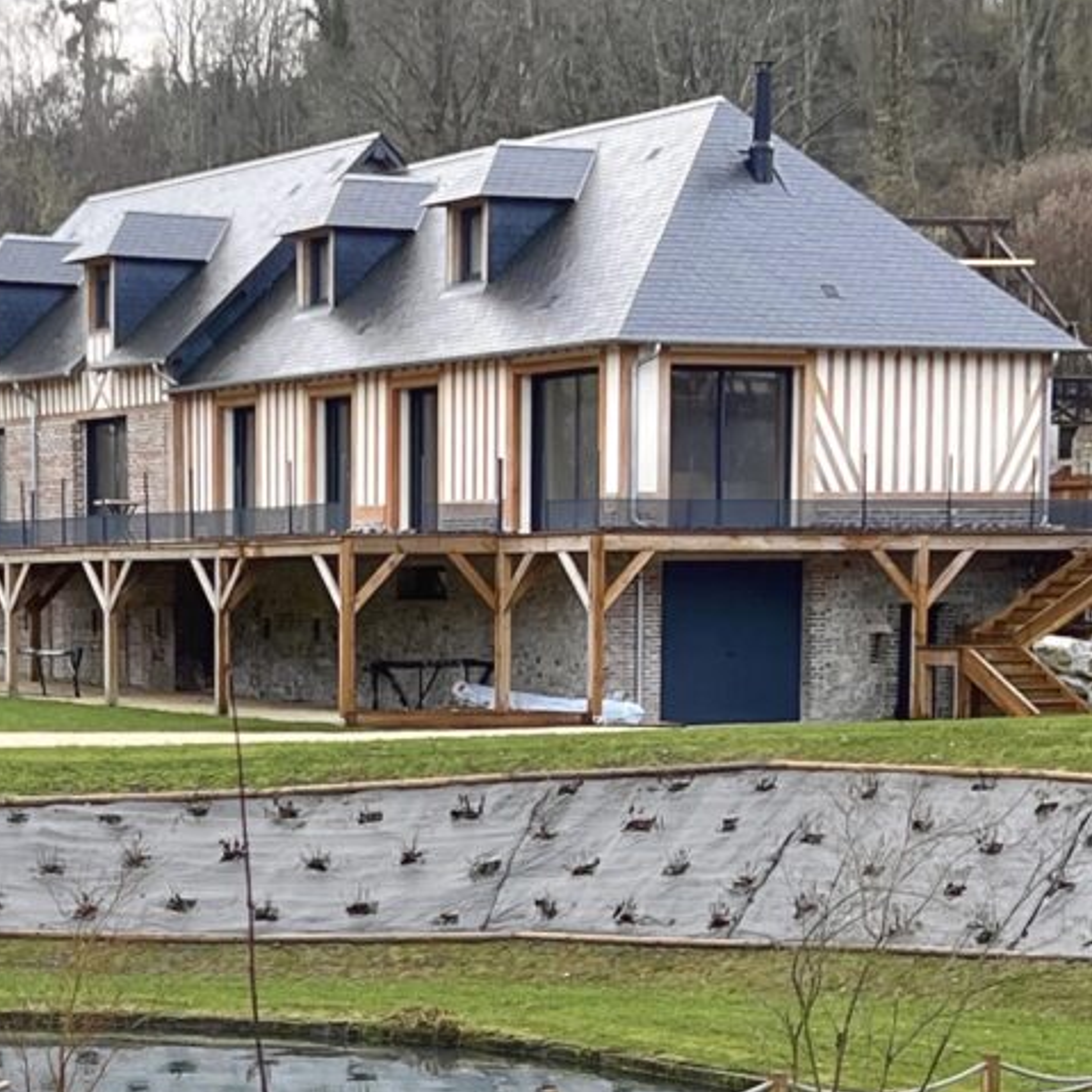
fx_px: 3712
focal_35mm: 104
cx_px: 237
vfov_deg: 16.5
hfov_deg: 16.6
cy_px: 1014
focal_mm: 5.7
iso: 64
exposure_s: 1/121
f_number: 1.5
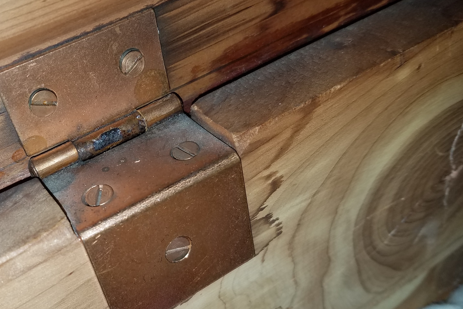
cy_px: 160
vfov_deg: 35.1
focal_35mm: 38
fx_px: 489
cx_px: 142
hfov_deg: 49.5
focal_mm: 4.2
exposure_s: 1/282
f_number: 1.7
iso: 50
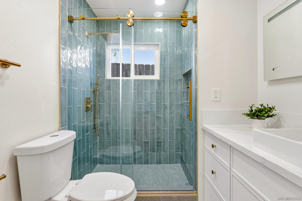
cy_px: 100
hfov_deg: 96.7
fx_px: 134
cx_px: 151
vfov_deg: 73.7
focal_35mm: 16
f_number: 5.6
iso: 100
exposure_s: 1/4
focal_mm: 16
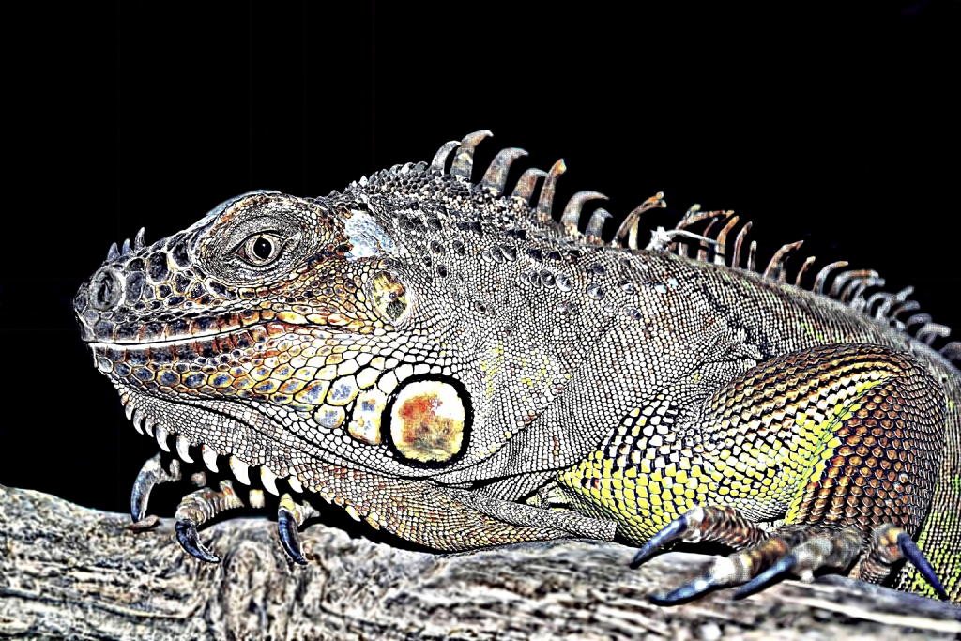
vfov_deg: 16.6
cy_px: 320
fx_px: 2202
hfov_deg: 24.6
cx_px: 480
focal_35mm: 82
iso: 100
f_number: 5.6
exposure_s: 1/30
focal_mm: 55
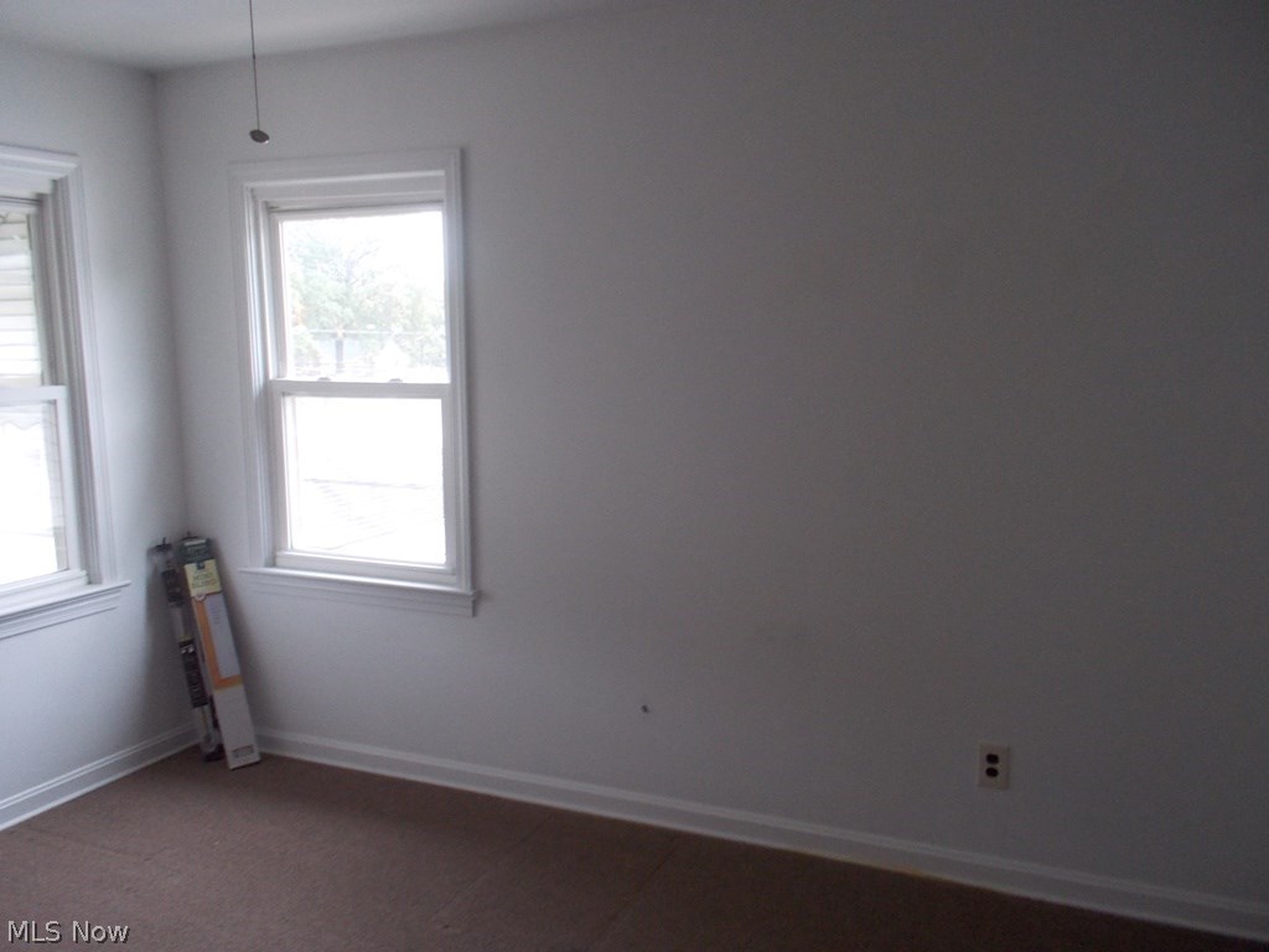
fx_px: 1063
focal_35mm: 29
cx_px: 634
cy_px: 476
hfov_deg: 61.7
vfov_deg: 48.2
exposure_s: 1/30
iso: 200
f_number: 3.3
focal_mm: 4.1
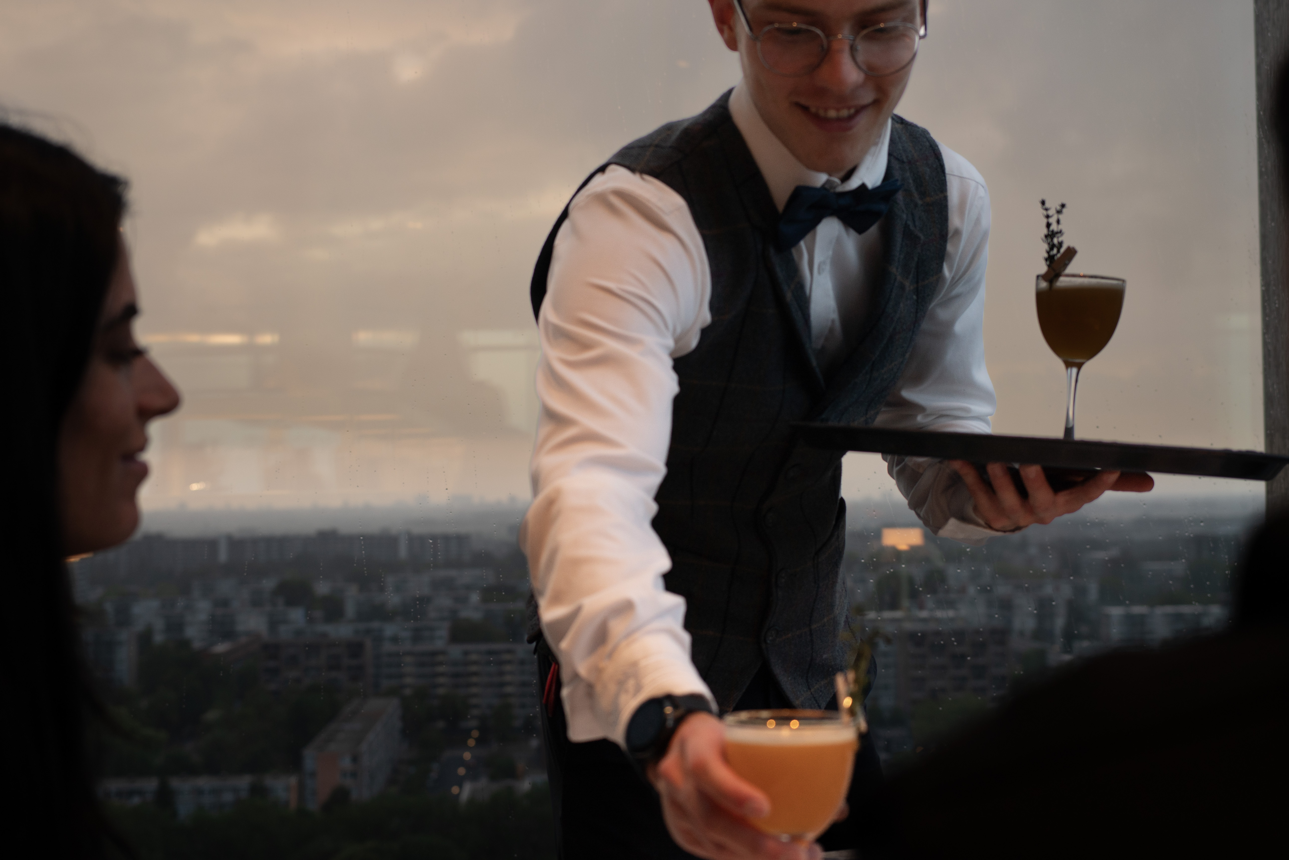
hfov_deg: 38.2
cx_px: 644
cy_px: 430
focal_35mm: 52
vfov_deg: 26.0
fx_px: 1862
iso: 100
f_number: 3.5
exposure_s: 1/60
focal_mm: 35
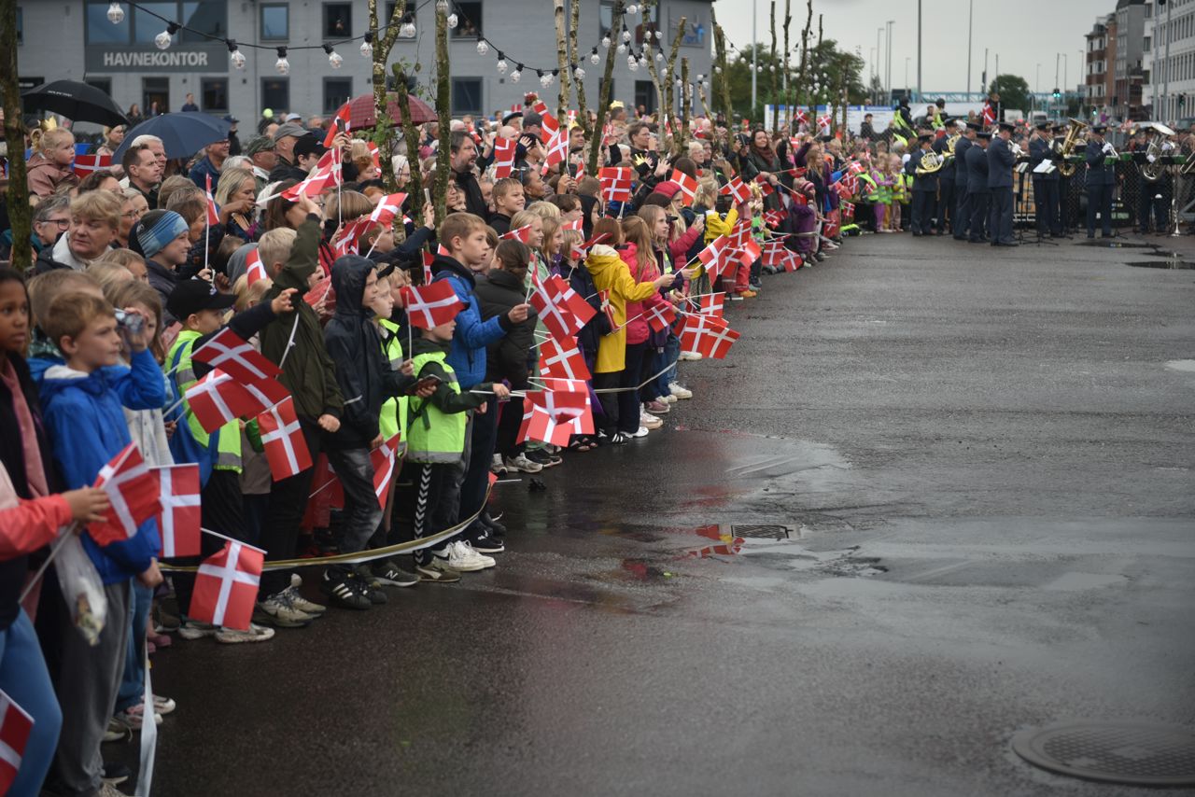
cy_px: 398
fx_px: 2324
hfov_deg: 28.8
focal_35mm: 70
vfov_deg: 19.5
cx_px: 598
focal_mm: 70
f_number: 2.8
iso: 110
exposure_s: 1/250
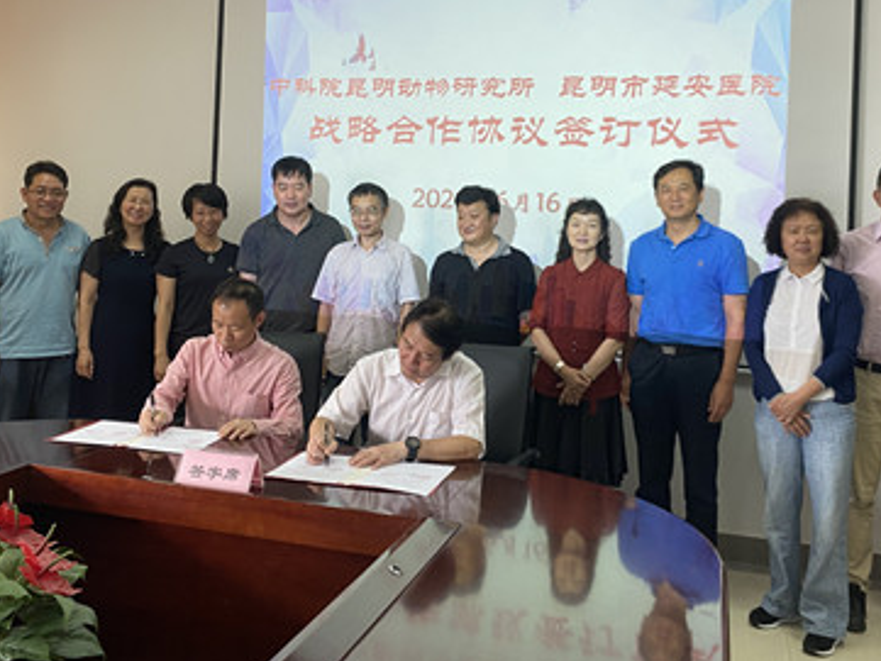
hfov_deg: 51.3
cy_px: 216
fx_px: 917
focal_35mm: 36
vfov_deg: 39.2
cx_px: 444
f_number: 1.8
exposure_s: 1/50
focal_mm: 4.25
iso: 80
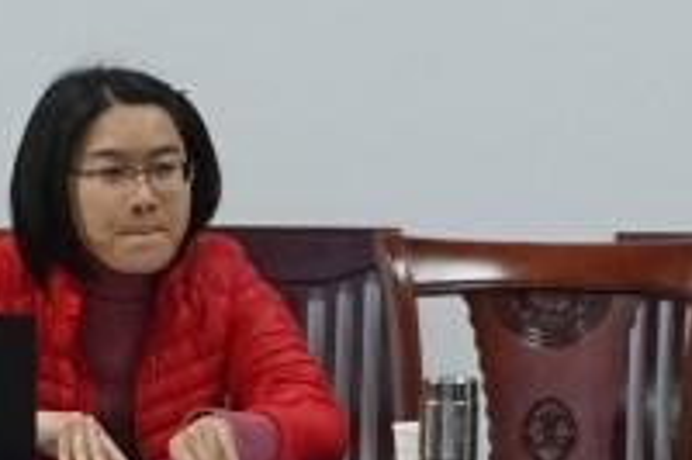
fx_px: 4302
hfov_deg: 9.1
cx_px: -190
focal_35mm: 224
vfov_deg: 6.1
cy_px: 595
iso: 1600
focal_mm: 28
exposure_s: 1/160
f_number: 4
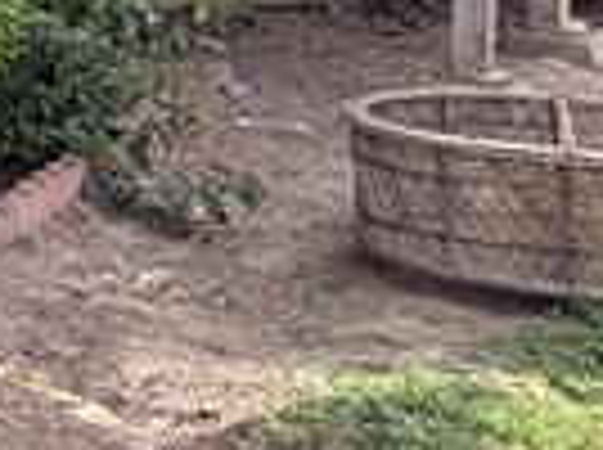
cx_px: -1035
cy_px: -407
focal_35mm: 107
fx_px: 1861
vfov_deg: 12.4
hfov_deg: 12.3
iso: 40
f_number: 2.2
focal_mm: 2.22
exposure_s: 1/502
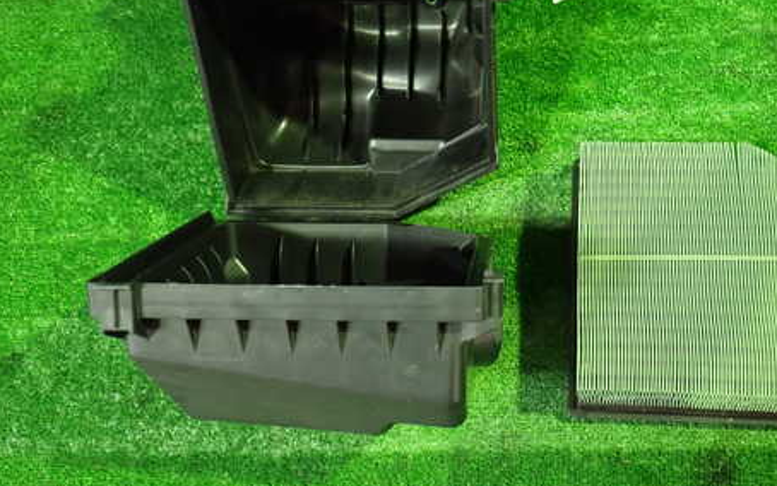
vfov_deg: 30.4
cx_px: 496
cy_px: 171
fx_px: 890
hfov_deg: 46.7
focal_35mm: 42
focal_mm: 5.4
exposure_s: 1/30
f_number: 2.3
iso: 800
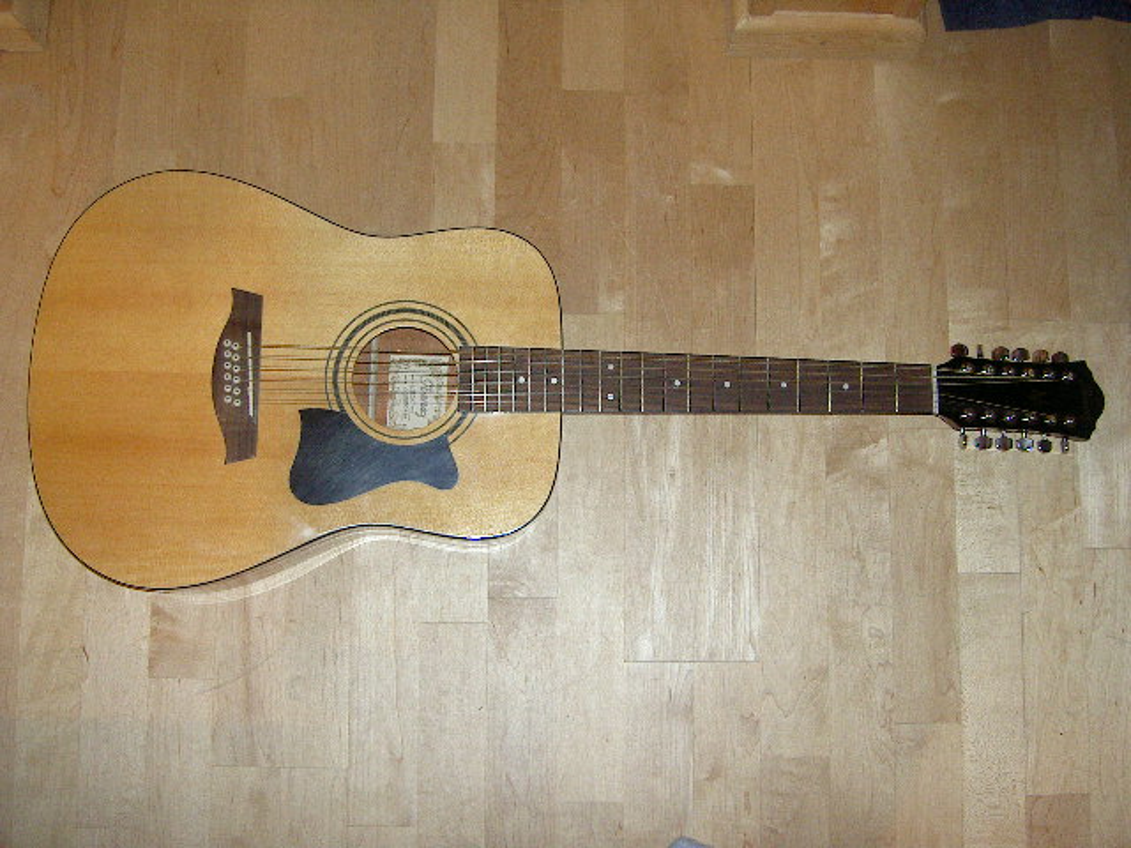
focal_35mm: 39
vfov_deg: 36.8
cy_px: 424
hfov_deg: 47.9
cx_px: 566
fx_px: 1274
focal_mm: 8
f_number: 2.8
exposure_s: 1/59.5
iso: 100
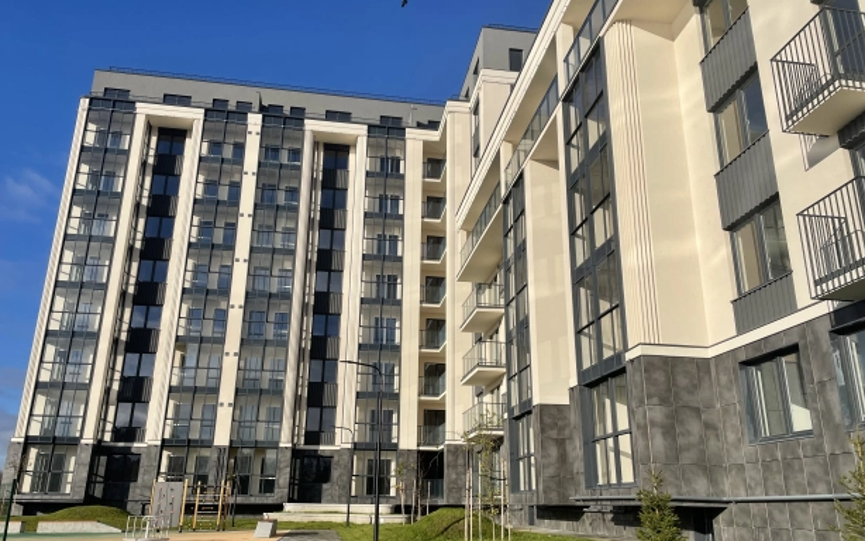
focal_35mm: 28
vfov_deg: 44.5
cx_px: 427
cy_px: 293
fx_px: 660
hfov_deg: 66.5
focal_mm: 4.2
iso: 32
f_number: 1.6
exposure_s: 1/5291
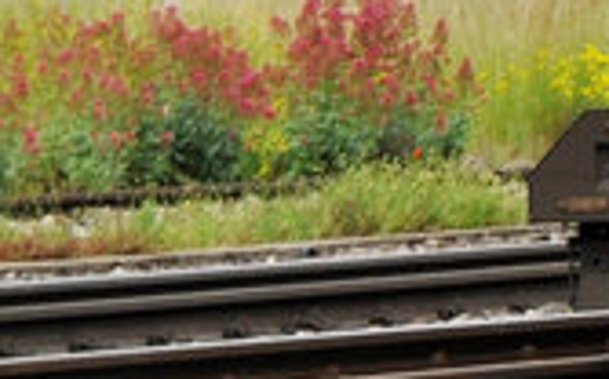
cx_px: 2002
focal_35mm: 768
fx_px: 12734
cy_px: -836
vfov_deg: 1.7
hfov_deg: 2.7
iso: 320
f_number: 6.3
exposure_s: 1/1000
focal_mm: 70
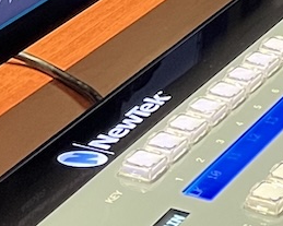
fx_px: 1641
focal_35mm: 196
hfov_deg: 9.3
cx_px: 551
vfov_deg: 7.2
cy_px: -388
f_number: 1.6
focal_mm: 5.1
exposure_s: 1/40
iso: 400
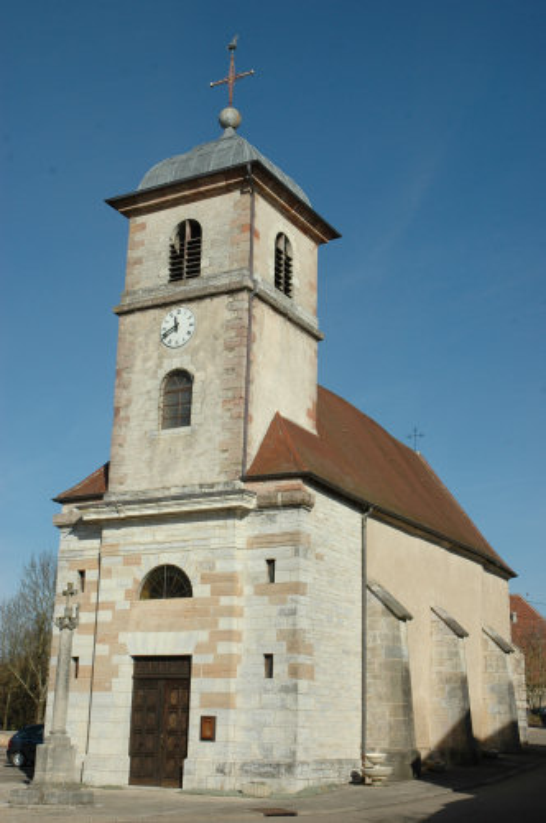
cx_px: 273
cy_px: 412
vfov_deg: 42.4
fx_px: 1061
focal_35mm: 46
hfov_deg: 28.9
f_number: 10
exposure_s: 1/400
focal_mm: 31
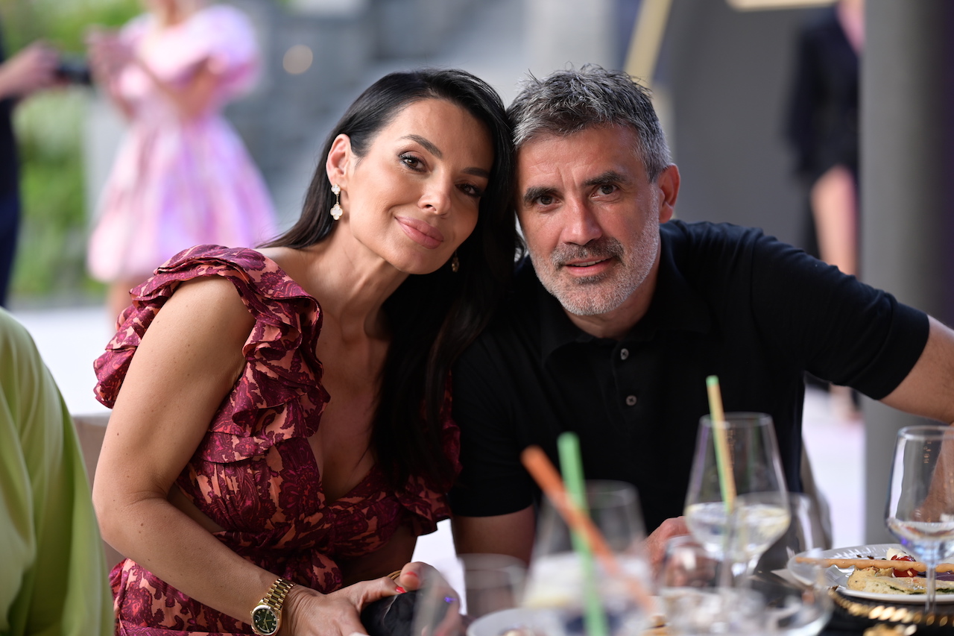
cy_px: 318
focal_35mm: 85
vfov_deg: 16.1
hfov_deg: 23.9
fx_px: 2252
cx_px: 477
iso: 200
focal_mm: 85
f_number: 2
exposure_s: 1/100
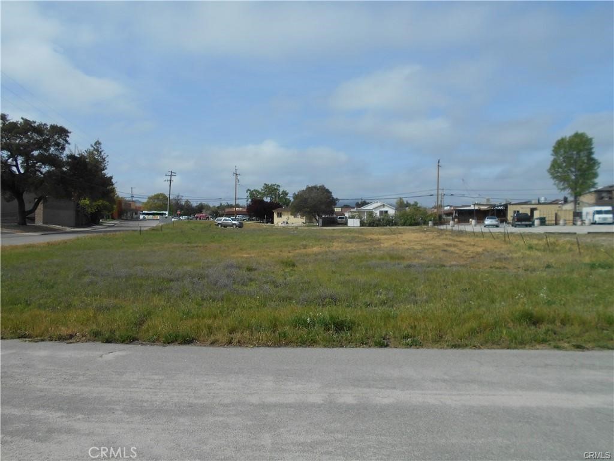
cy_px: 230
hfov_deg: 67.3
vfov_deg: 53.1
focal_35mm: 26
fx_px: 461
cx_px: 307
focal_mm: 4.6
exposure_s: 1/1600
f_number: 3.2
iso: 80
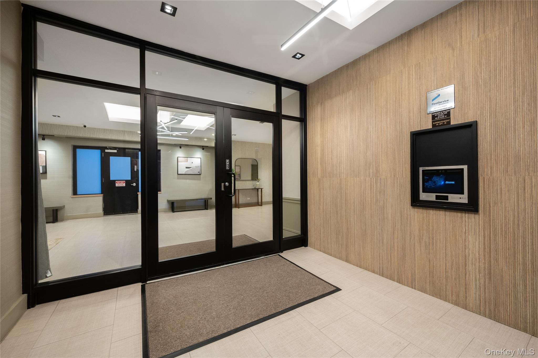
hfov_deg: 104.3
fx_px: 209
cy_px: 179
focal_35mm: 14
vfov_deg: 81.1
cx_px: 269
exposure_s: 1/15
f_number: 9
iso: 560
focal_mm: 14
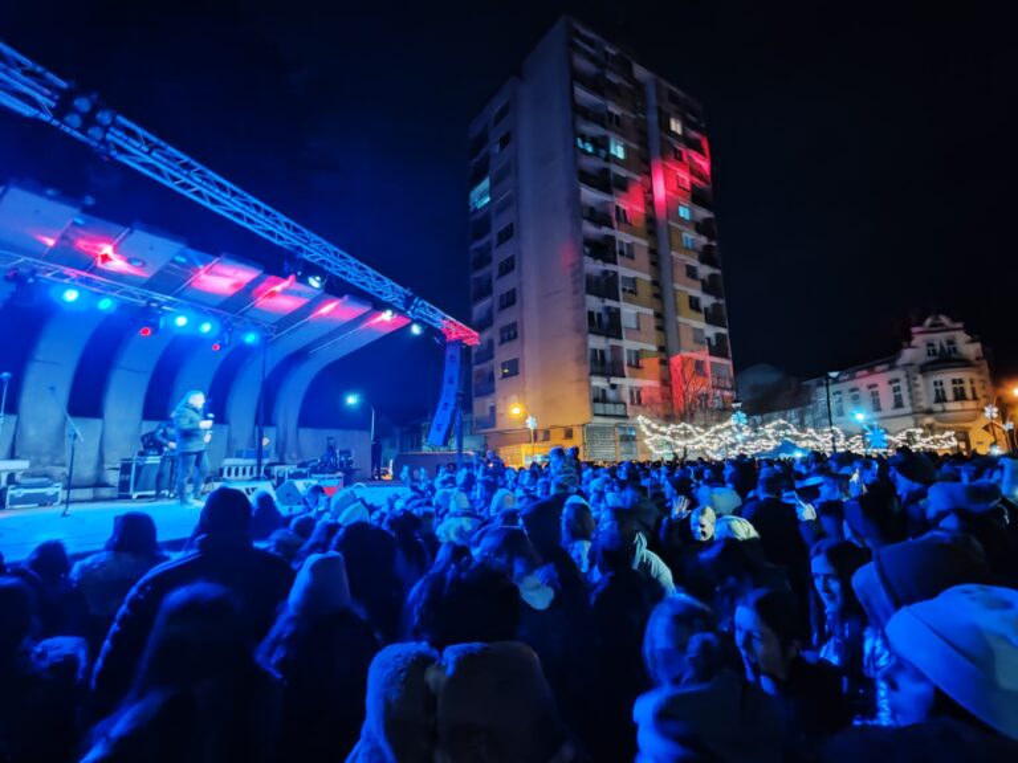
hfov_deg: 94.5
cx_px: 509
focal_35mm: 16
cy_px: 382
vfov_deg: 78.1
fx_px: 471
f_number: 2.2
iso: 5000
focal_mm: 1.96
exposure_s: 1/10
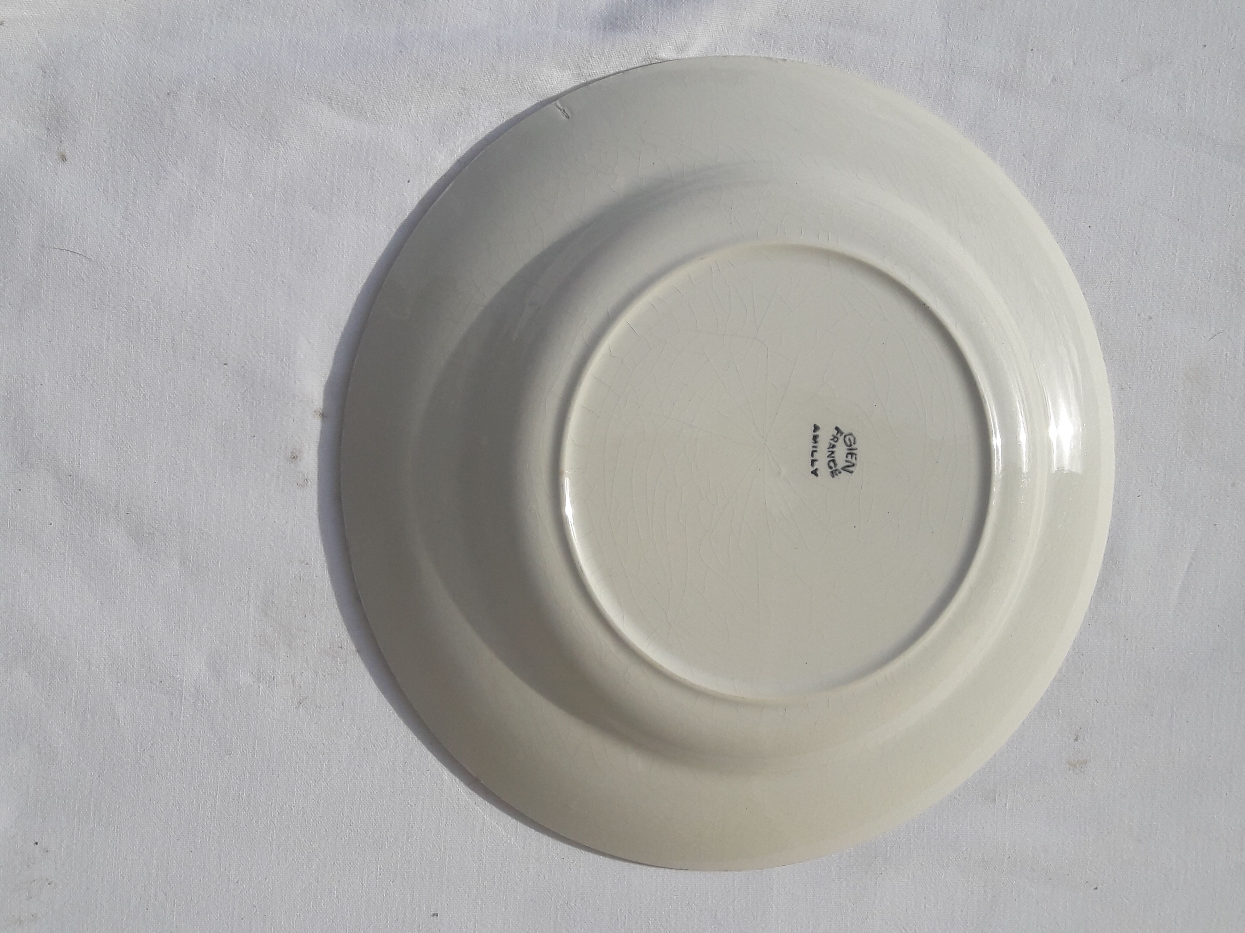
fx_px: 1007
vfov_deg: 49.7
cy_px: 466
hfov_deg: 63.4
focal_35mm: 28
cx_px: 622
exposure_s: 1/2558
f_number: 1.9
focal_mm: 3.7
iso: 40
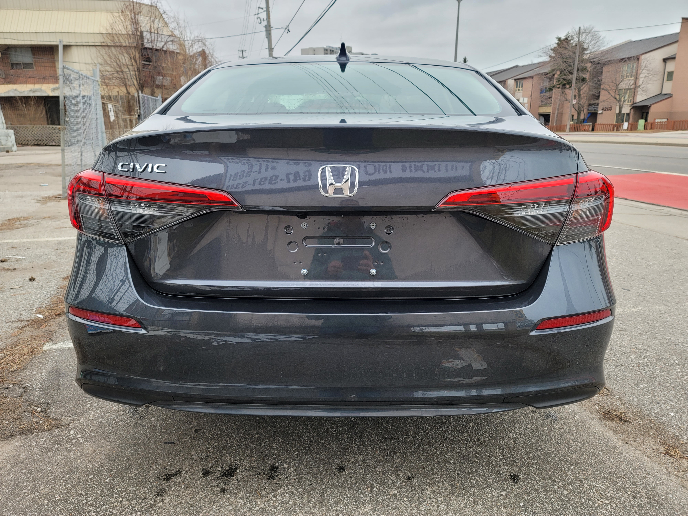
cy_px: 258
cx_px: 344
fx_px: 497
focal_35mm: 25
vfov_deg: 54.9
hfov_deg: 69.4
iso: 40
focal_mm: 7
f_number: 1.8
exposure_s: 1/120
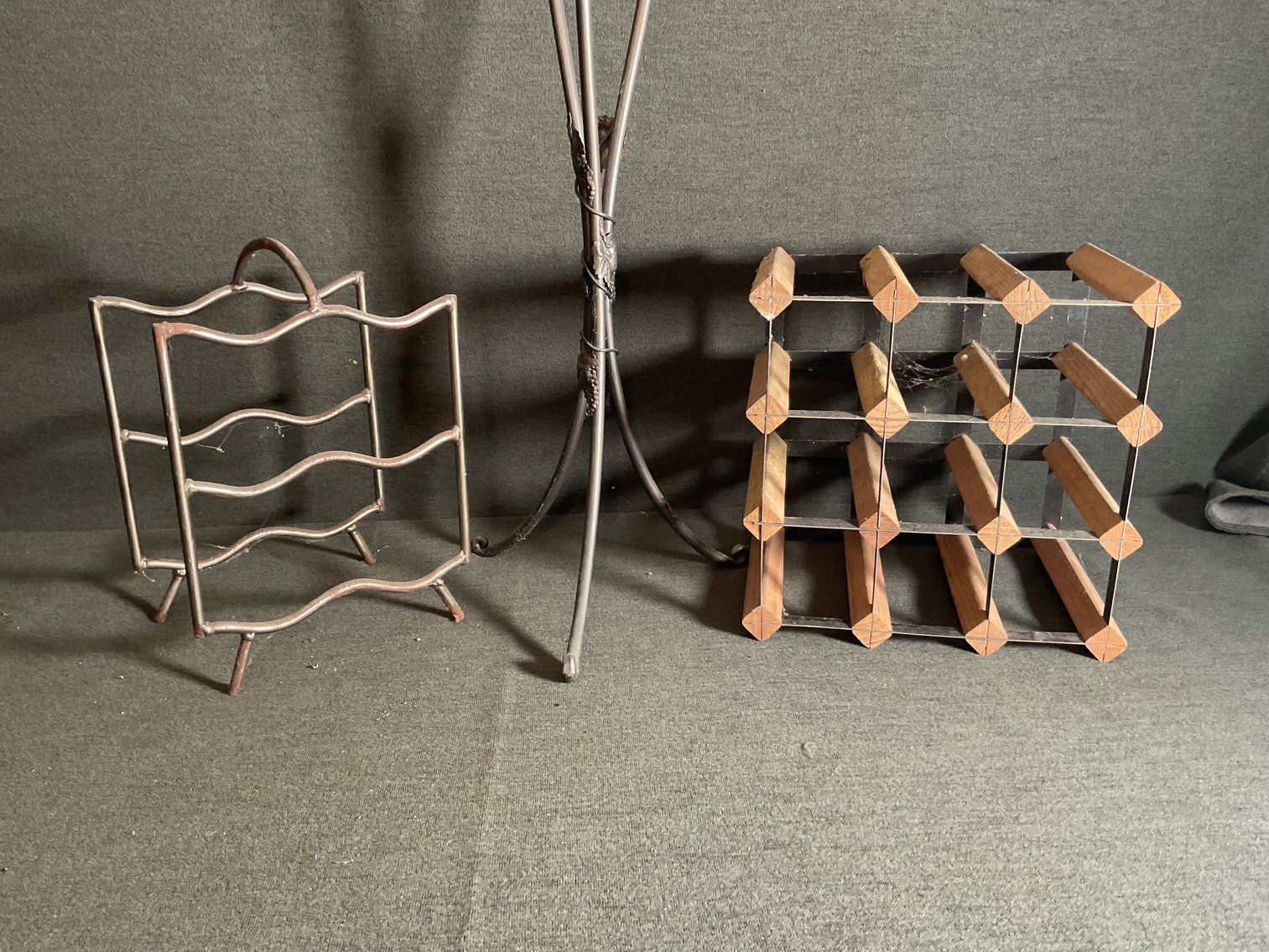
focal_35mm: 29
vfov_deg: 48.2
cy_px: 476
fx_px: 1063
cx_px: 634
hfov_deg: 61.7
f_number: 1.8
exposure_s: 1/60
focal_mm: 3
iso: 320
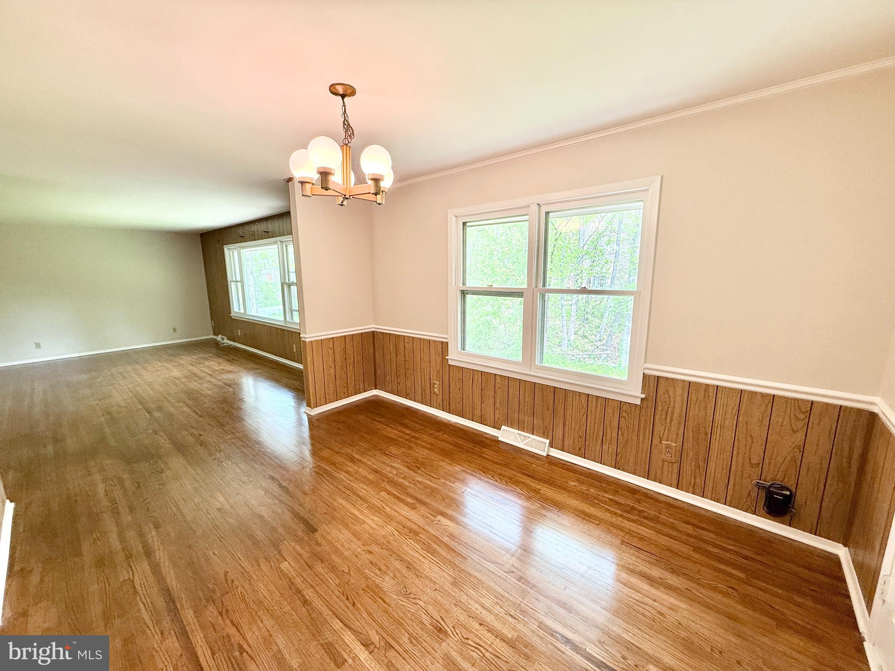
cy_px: 336
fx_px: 362
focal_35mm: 14
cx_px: 448
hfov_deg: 102.1
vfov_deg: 85.7
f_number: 2.2
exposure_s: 1/120
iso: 125
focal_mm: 2.22
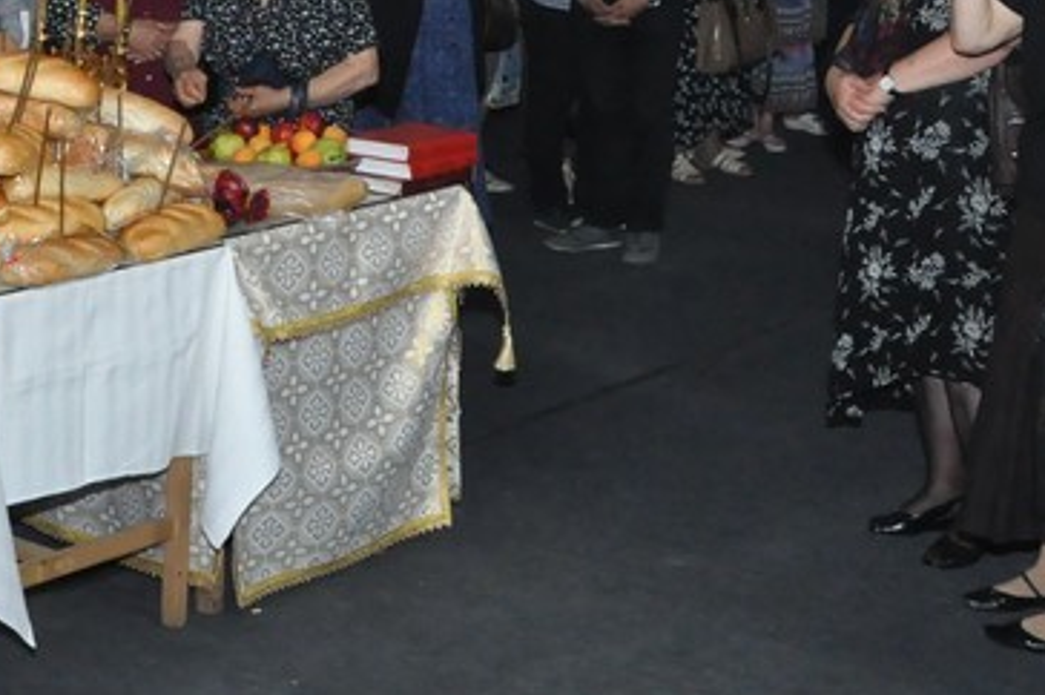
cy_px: -7
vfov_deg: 15.1
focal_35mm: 89
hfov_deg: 22.0
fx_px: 2581
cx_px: -17
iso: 1600
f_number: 7.1
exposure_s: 1/125
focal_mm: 18
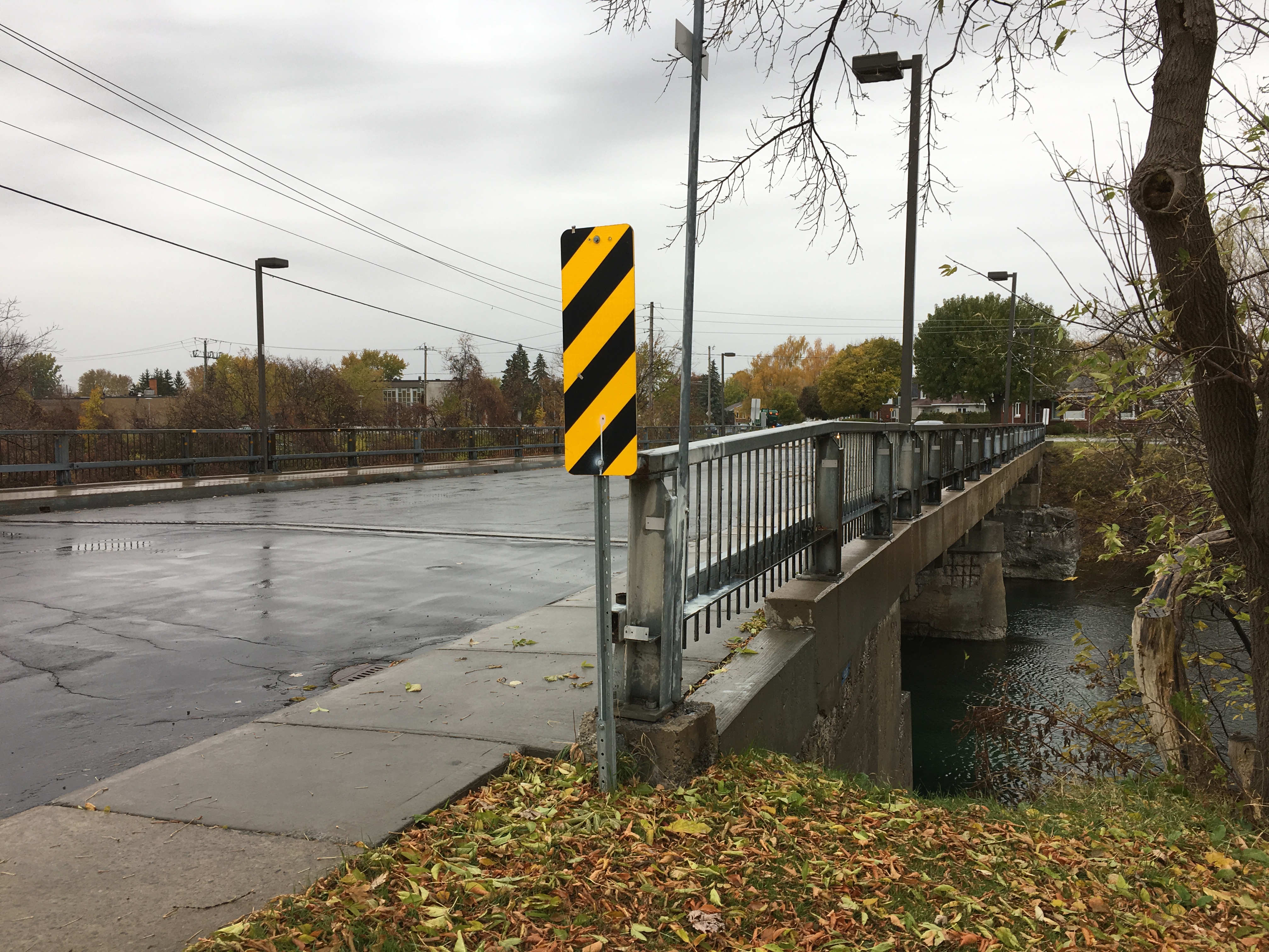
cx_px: 634
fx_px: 1063
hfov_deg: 61.7
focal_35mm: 29
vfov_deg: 48.2
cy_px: 476
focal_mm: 4.15
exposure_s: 1/149
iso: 25
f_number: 2.2
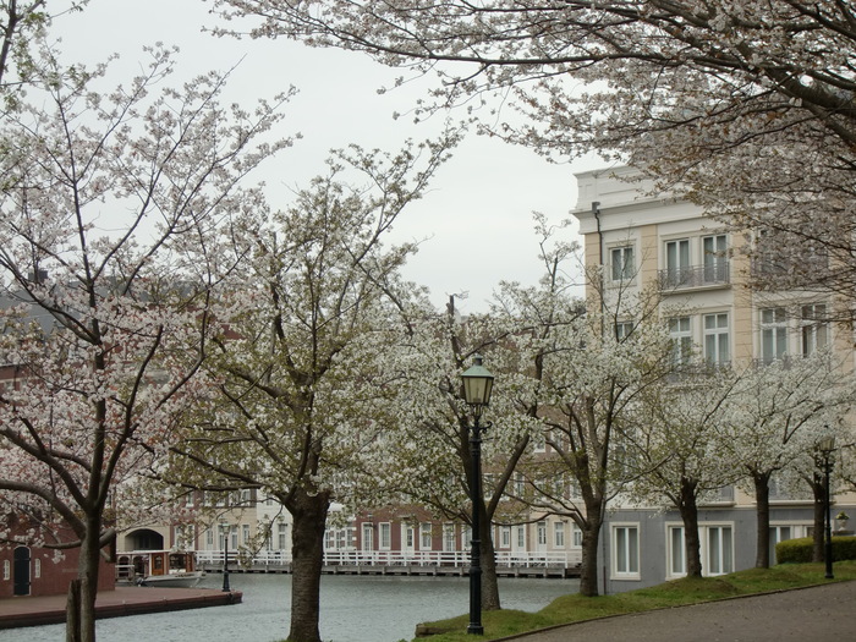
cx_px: 428
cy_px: 321
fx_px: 2300
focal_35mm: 93
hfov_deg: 21.1
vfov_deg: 15.9
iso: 64
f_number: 5.2
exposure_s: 1/250
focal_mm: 16.5
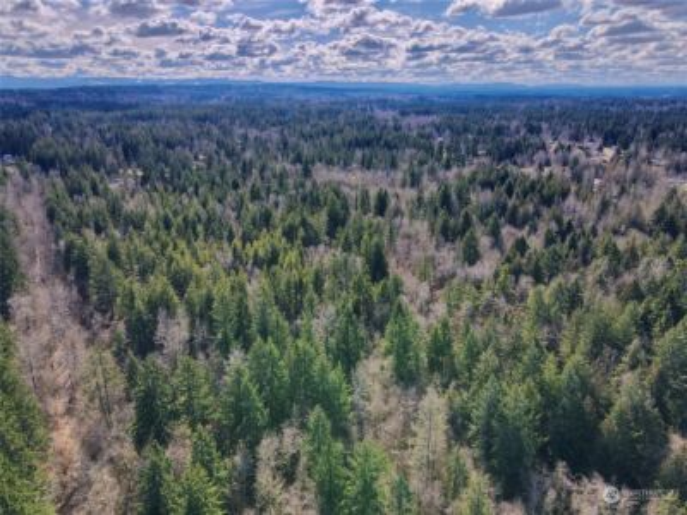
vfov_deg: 56.8
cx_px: 344
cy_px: 258
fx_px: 476
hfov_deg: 71.6
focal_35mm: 24
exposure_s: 1/500
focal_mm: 4.5
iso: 110
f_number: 2.8
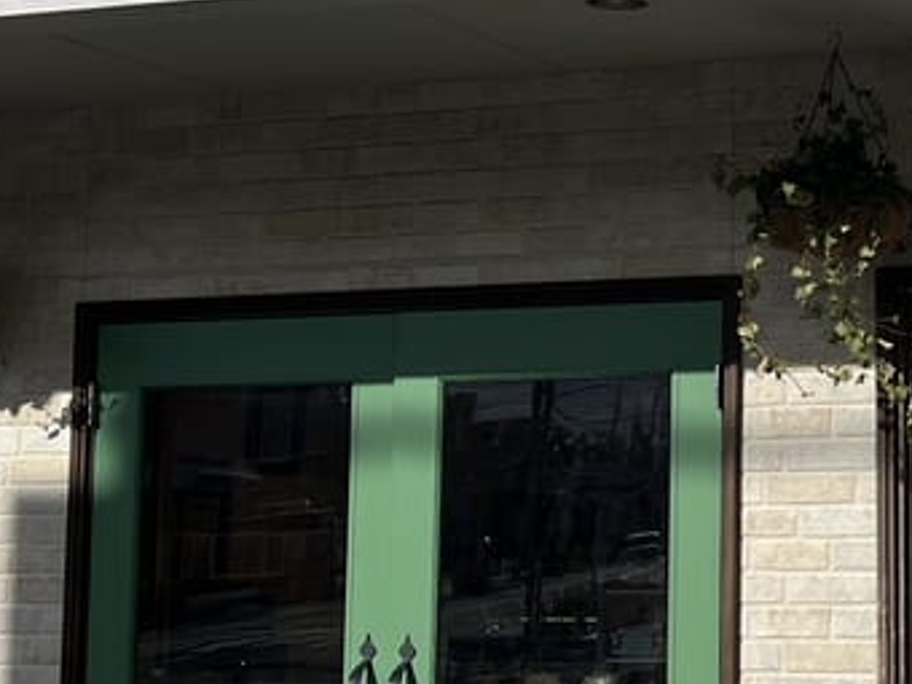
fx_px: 2582
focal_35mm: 98
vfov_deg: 15.1
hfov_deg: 19.6
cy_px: 258
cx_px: 864
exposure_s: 1/9091
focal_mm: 5.1
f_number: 1.6
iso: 50
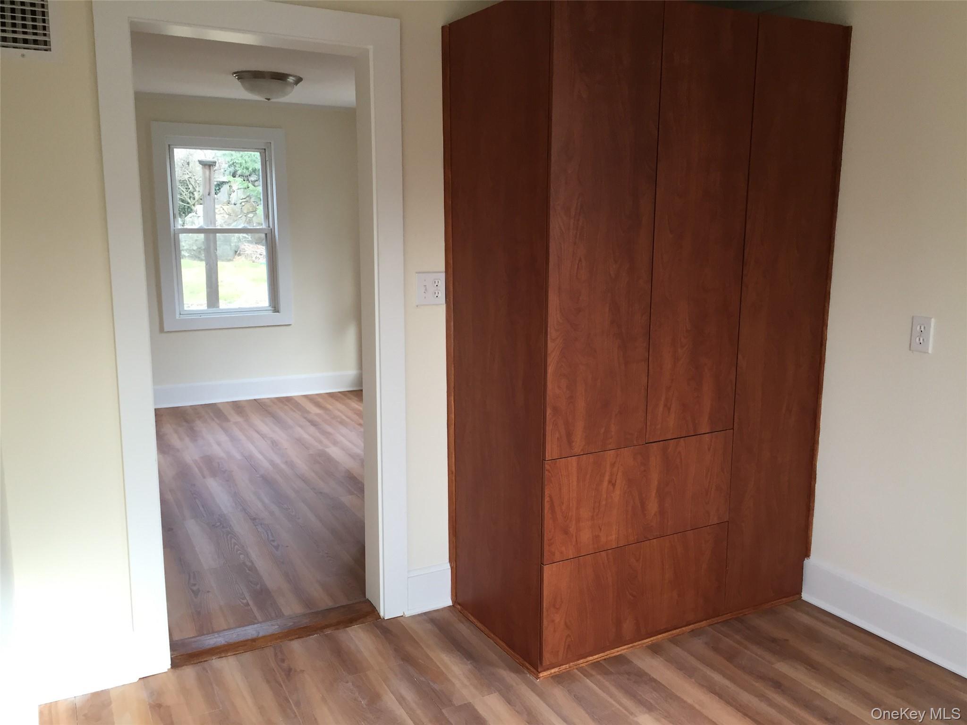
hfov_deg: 61.7
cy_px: 362
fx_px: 810
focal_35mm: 29
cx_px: 484
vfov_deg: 48.2
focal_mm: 4.15
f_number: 2.2
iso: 40
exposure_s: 1/40
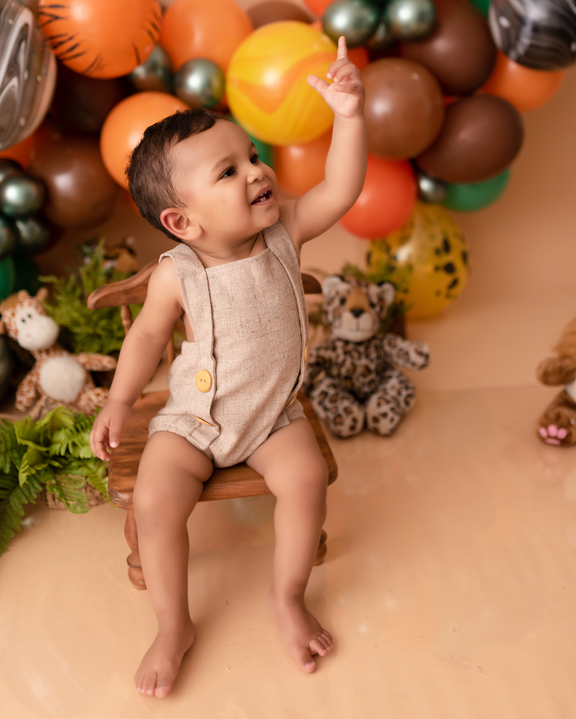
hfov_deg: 37.3
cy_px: 290
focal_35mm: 40
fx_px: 852
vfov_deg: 45.6
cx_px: 292
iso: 100
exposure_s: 1/160
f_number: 2
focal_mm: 35
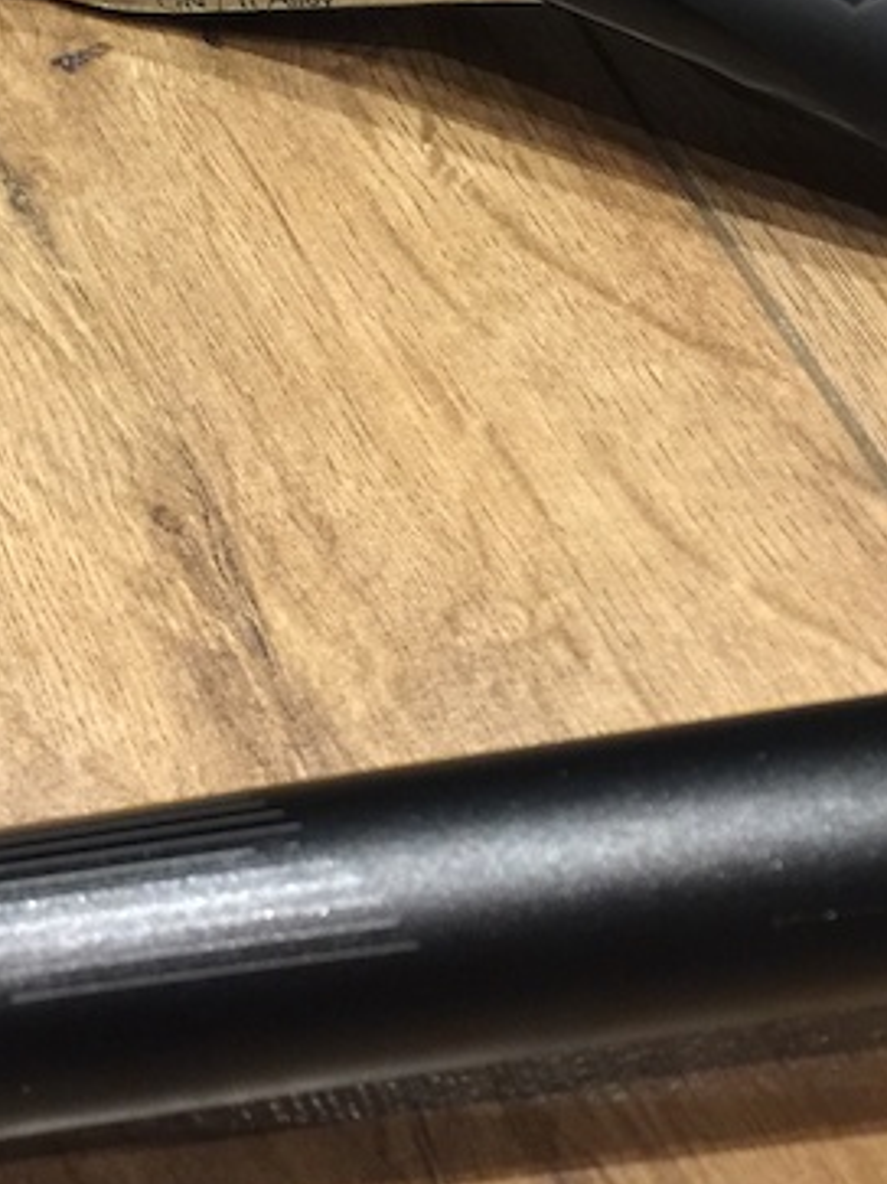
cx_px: 111
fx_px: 2188
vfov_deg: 29.0
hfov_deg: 22.4
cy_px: 104
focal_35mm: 64
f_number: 2.2
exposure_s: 1/17
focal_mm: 4.15
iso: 125
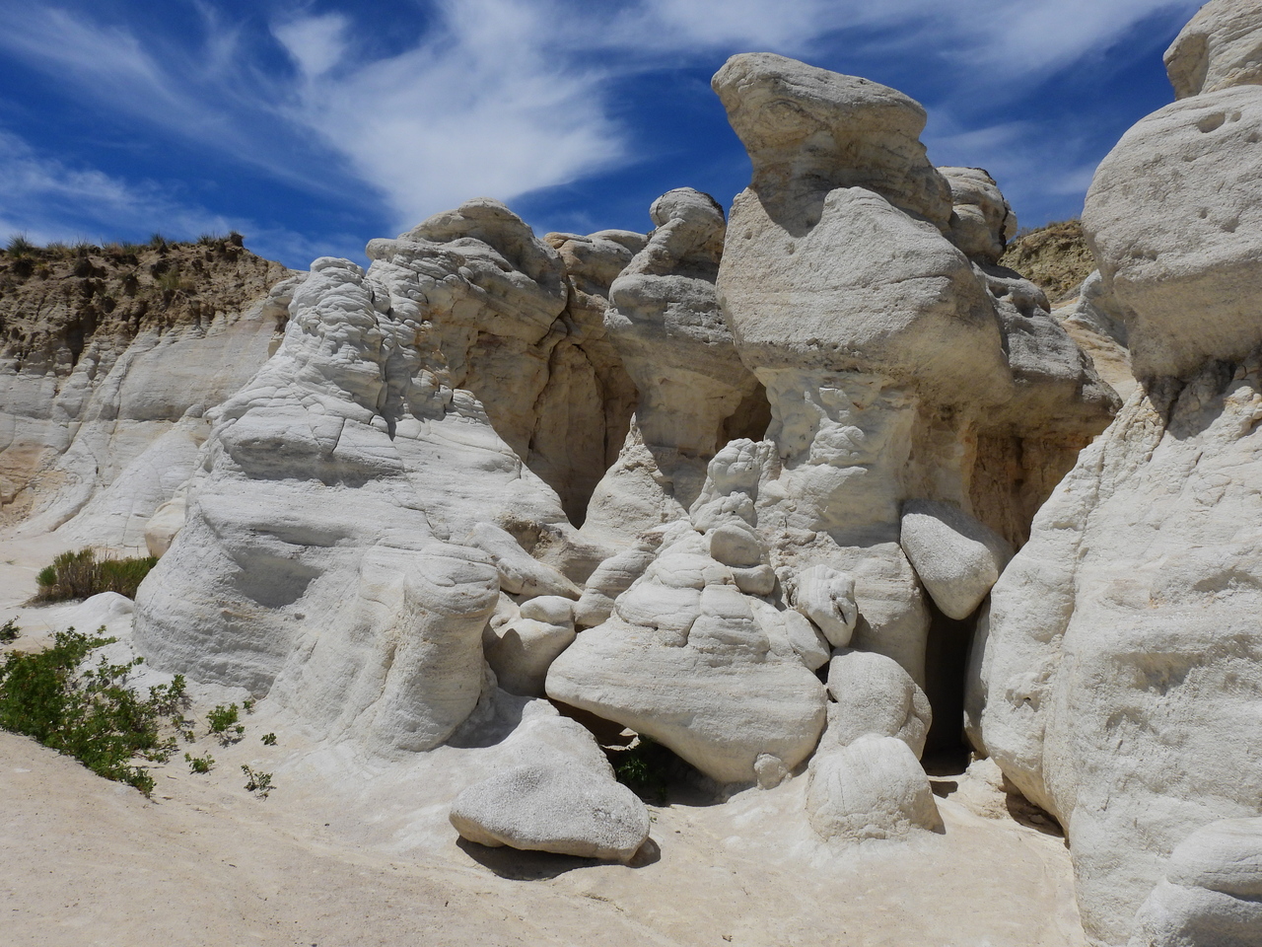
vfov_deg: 42.9
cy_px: 474
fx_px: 1203
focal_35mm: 33
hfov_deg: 55.4
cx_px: 631
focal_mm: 5.9
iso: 100
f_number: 5.6
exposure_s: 1/1600
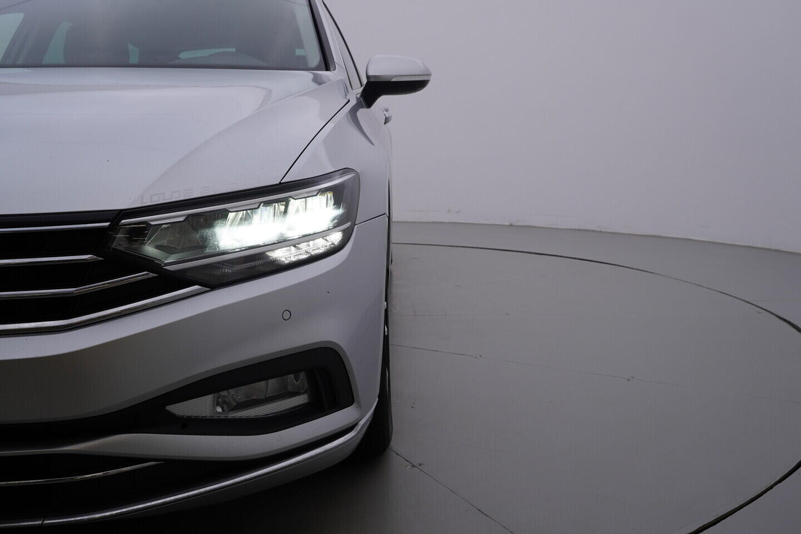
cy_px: 267
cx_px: 400
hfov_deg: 53.1
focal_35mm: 36
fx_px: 801
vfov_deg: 36.9
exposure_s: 1/125
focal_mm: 24
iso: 125
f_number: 5.6
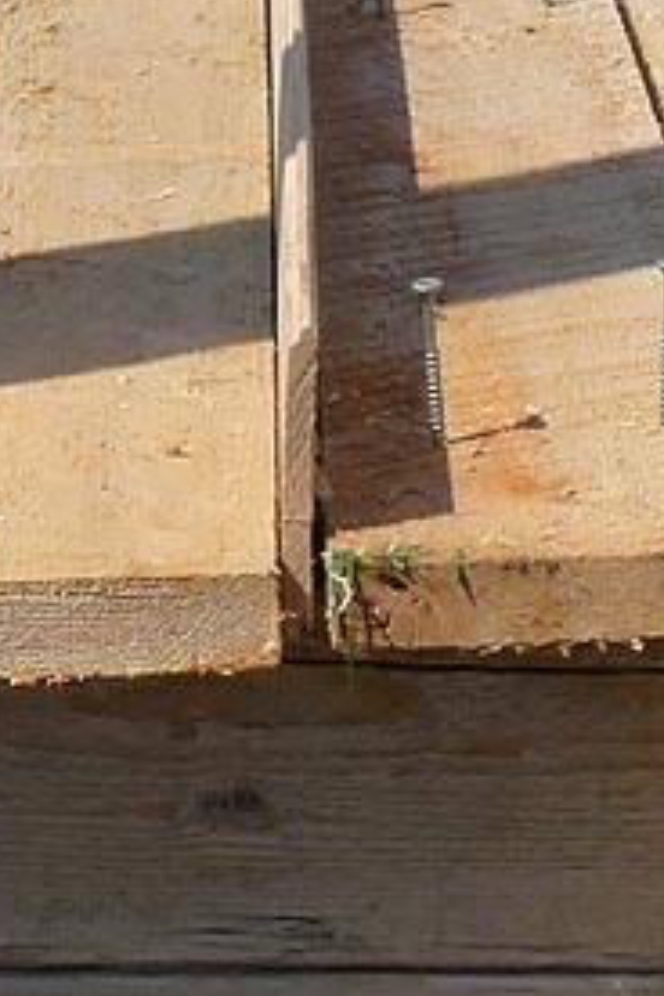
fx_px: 4537
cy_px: 260
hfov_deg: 8.4
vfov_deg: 12.5
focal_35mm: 164
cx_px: 419
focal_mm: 6.8
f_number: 7.1
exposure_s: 1/500
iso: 160
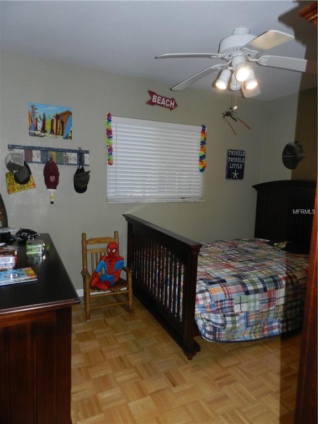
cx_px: 159
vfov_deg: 73.9
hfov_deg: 58.9
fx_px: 282
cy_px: 212
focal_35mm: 23
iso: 160
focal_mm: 4
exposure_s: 1/60
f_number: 3.4
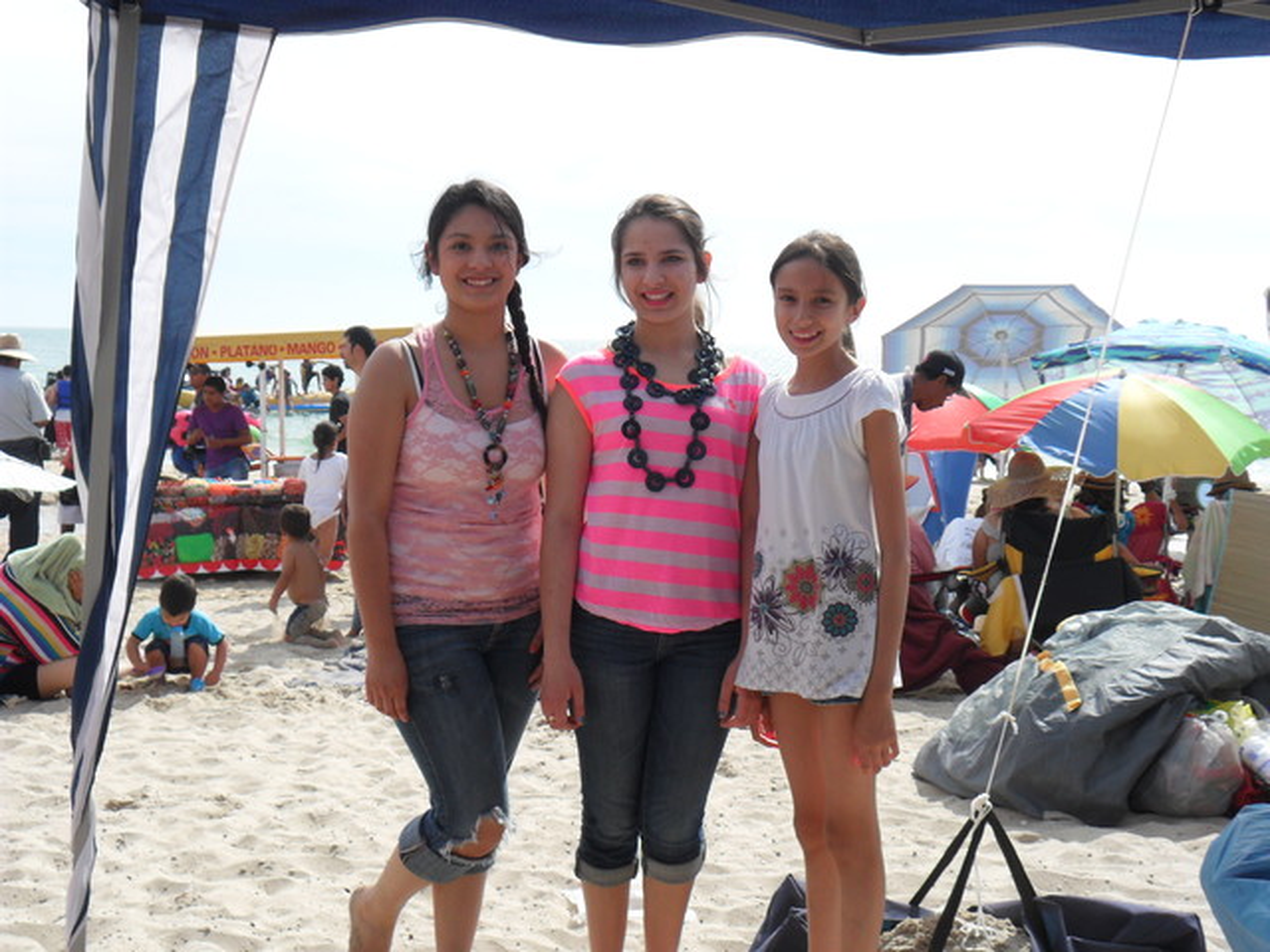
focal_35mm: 55
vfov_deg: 26.6
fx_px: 2018
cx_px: 635
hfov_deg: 34.9
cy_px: 476
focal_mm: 9.9
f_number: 3.9
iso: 80
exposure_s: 1/750
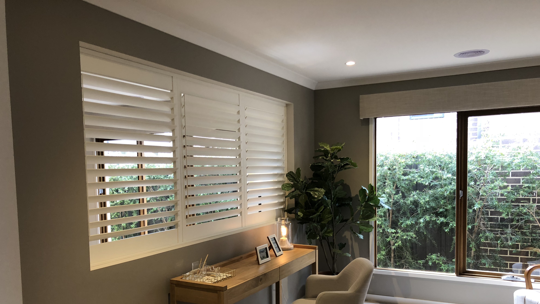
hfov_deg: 62.6
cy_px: 204
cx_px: 272
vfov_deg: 37.4
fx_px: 444
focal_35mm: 31
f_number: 1.8
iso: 40
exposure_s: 1/33
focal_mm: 3.99
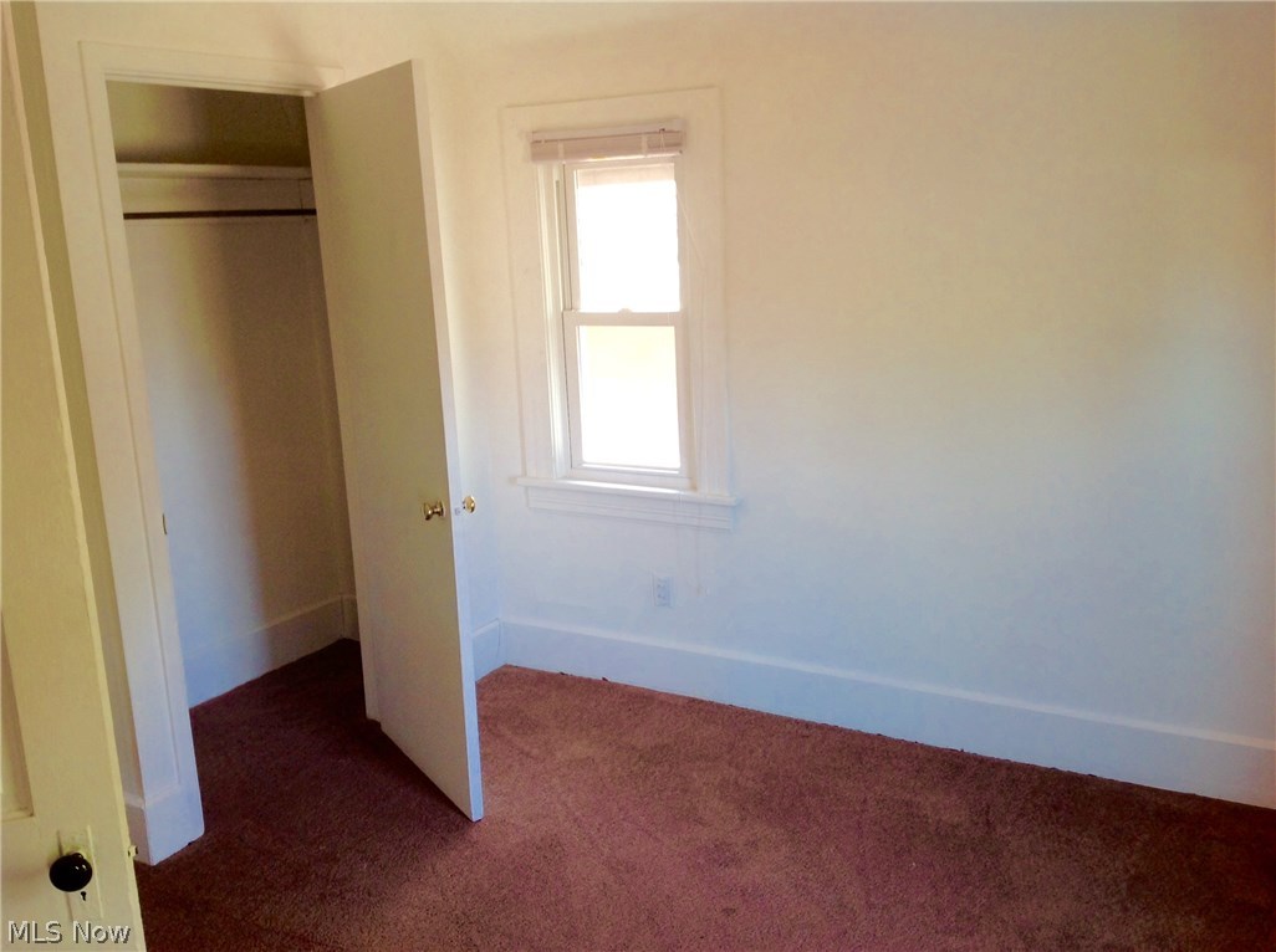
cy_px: 476
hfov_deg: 52.7
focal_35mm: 35
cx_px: 638
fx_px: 1288
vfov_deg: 40.6
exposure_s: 1/15
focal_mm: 4.28
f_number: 2.4
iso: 64
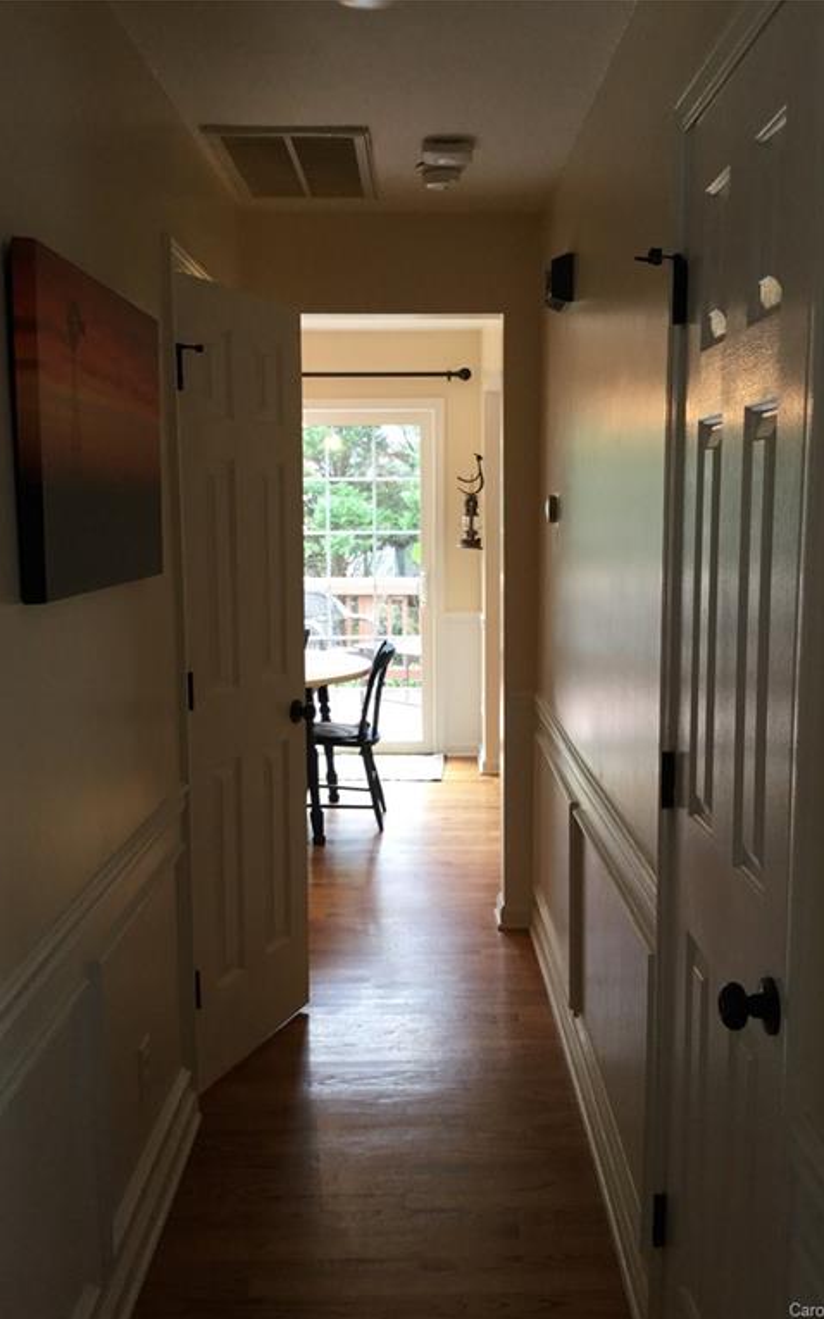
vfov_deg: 58.1
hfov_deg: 38.3
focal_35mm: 33
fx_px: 1186
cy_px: 660
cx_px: 441
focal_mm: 3.3
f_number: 2.4
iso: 50
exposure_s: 1/30
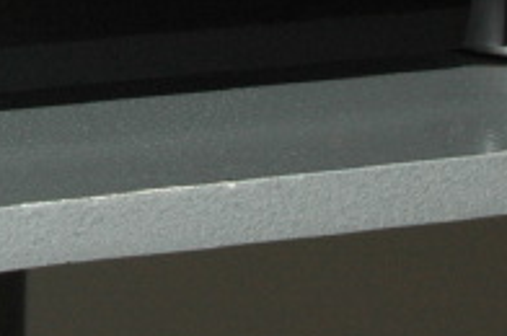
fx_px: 3613
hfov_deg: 8.0
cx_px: -93
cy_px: -330
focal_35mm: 257
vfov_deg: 5.2
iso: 500
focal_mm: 42
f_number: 5
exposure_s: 1/60
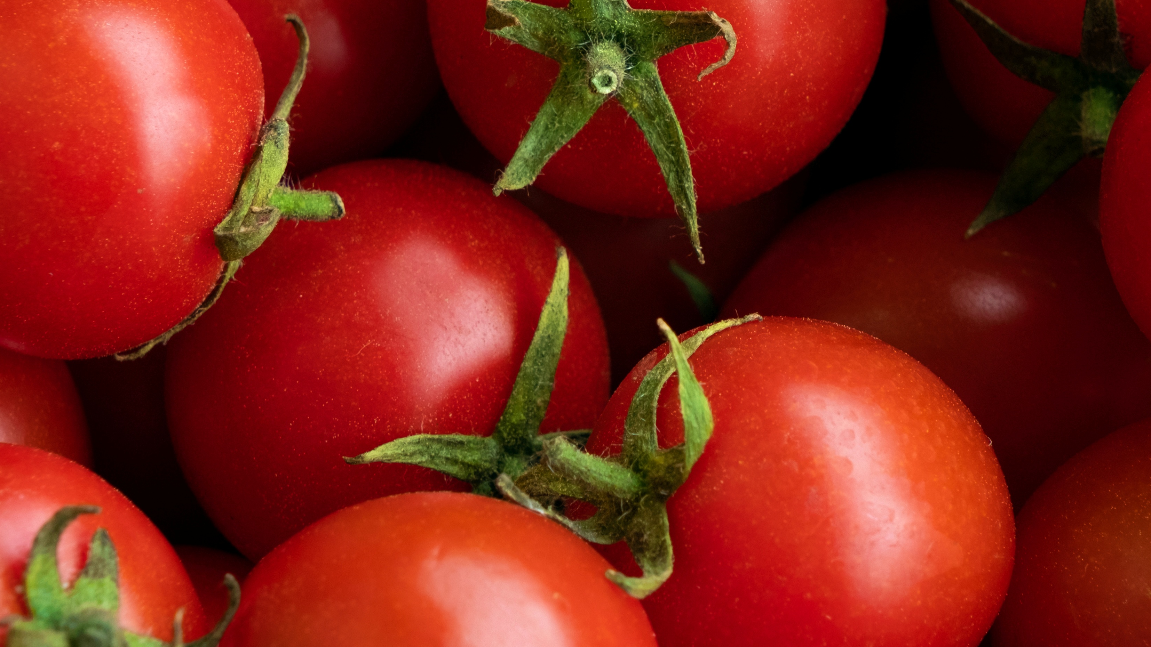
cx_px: 683
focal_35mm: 228
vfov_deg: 5.3
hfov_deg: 9.5
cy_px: 164
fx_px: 6959
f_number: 6.4
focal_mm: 80
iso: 320
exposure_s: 1/80
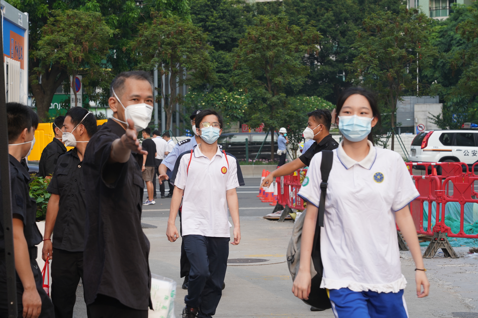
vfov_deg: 13.0
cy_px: 159
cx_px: 239
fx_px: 1394
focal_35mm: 105
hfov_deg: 19.5
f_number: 10
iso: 400
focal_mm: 105
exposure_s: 1/125
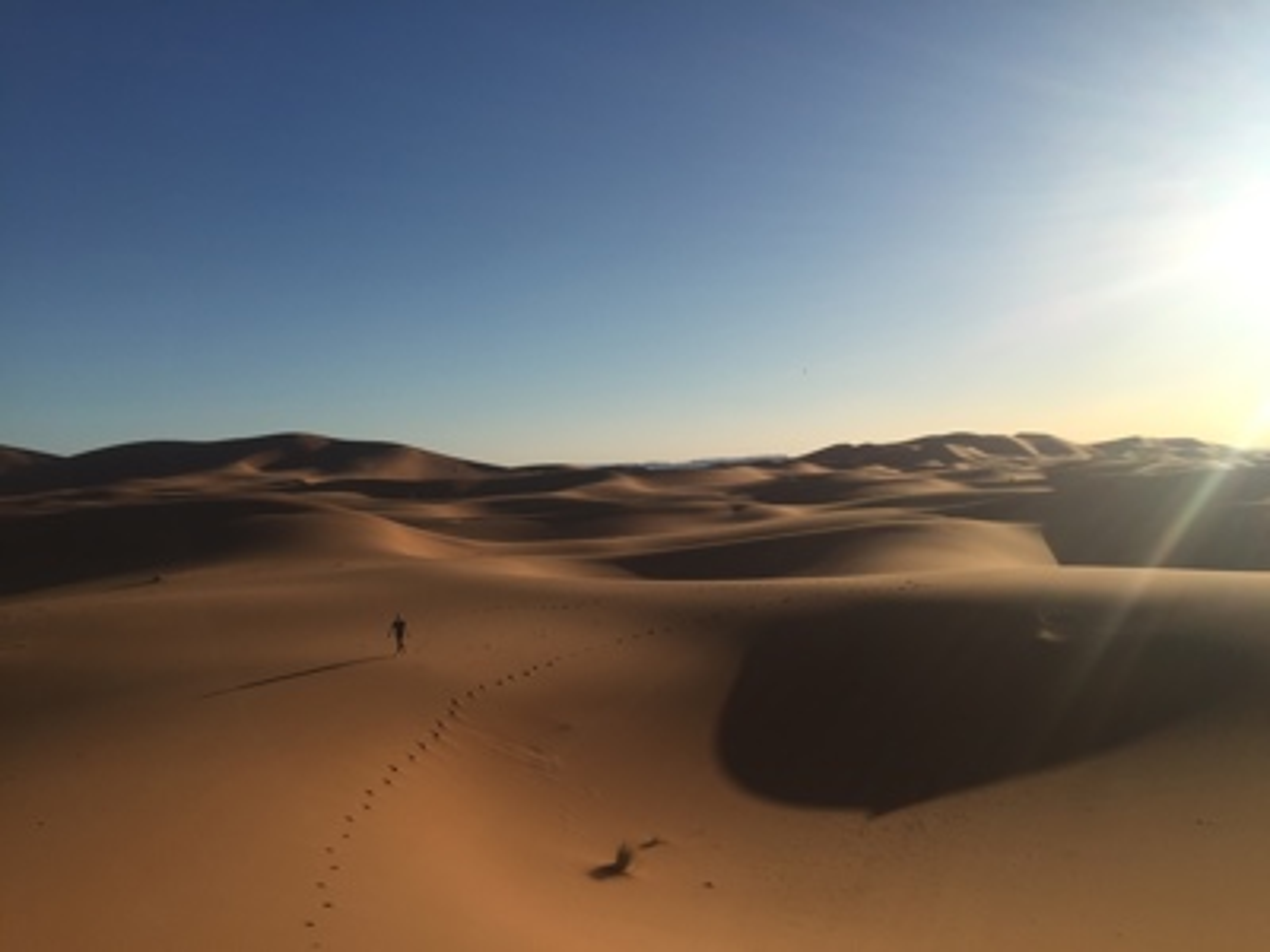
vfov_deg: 48.2
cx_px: 635
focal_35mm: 29
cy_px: 476
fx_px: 1064
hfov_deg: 61.7
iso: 32
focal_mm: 4.15
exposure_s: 1/3968
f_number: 2.2
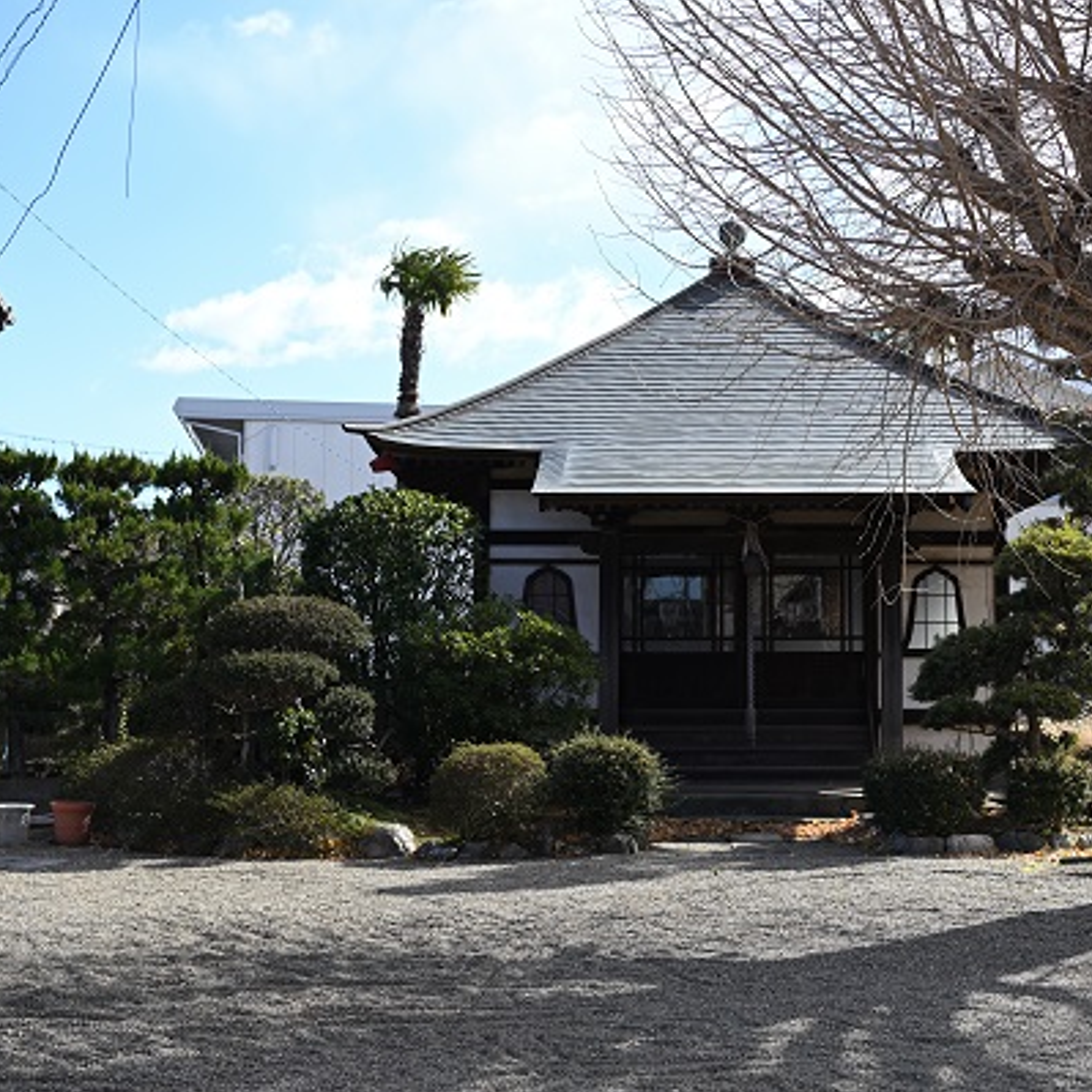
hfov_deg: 32.5
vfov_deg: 32.8
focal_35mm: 52
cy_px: 554
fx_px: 1856
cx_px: 729
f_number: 3.5
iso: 100
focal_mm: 40
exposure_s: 1/800
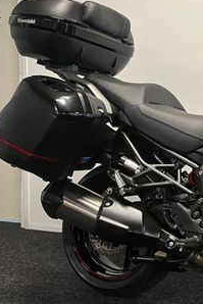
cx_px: 287
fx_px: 490
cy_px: 141
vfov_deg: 34.5
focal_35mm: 58
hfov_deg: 20.6
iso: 100
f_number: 1.6
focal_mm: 5.1
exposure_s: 1/50
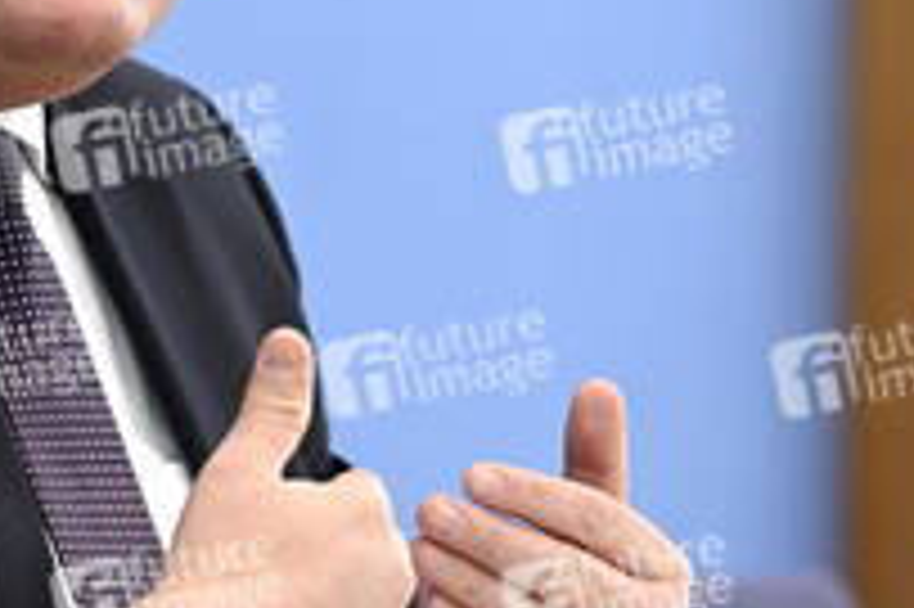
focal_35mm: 334
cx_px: 47
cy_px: 27
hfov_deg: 6.2
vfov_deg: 4.1
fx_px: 8473
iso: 2000
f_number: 4
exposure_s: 1/800
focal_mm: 150
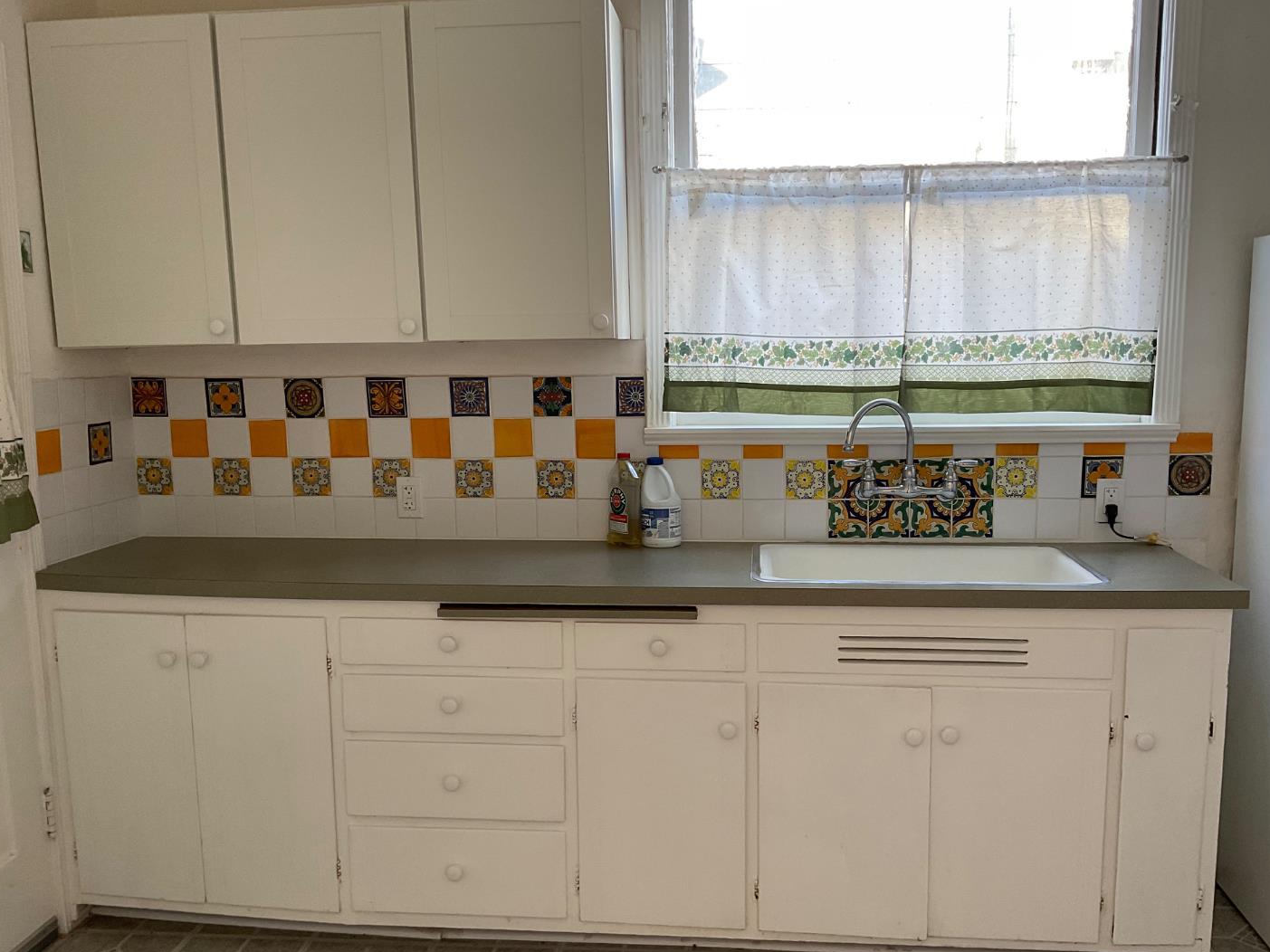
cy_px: 508
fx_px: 1137
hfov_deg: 58.3
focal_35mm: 31
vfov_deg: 45.4
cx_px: 672
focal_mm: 3
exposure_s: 1/60
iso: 40
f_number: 1.8
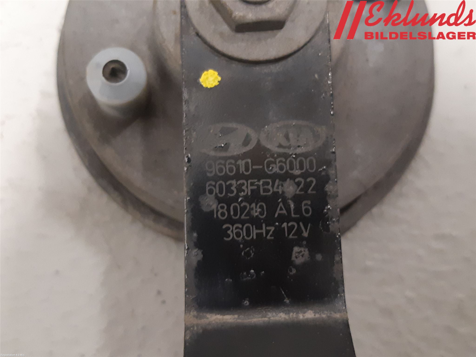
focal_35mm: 26
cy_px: 178
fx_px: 358
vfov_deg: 53.1
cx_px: 238
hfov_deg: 67.3
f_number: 1.7
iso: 250
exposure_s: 1/25
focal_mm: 3.93
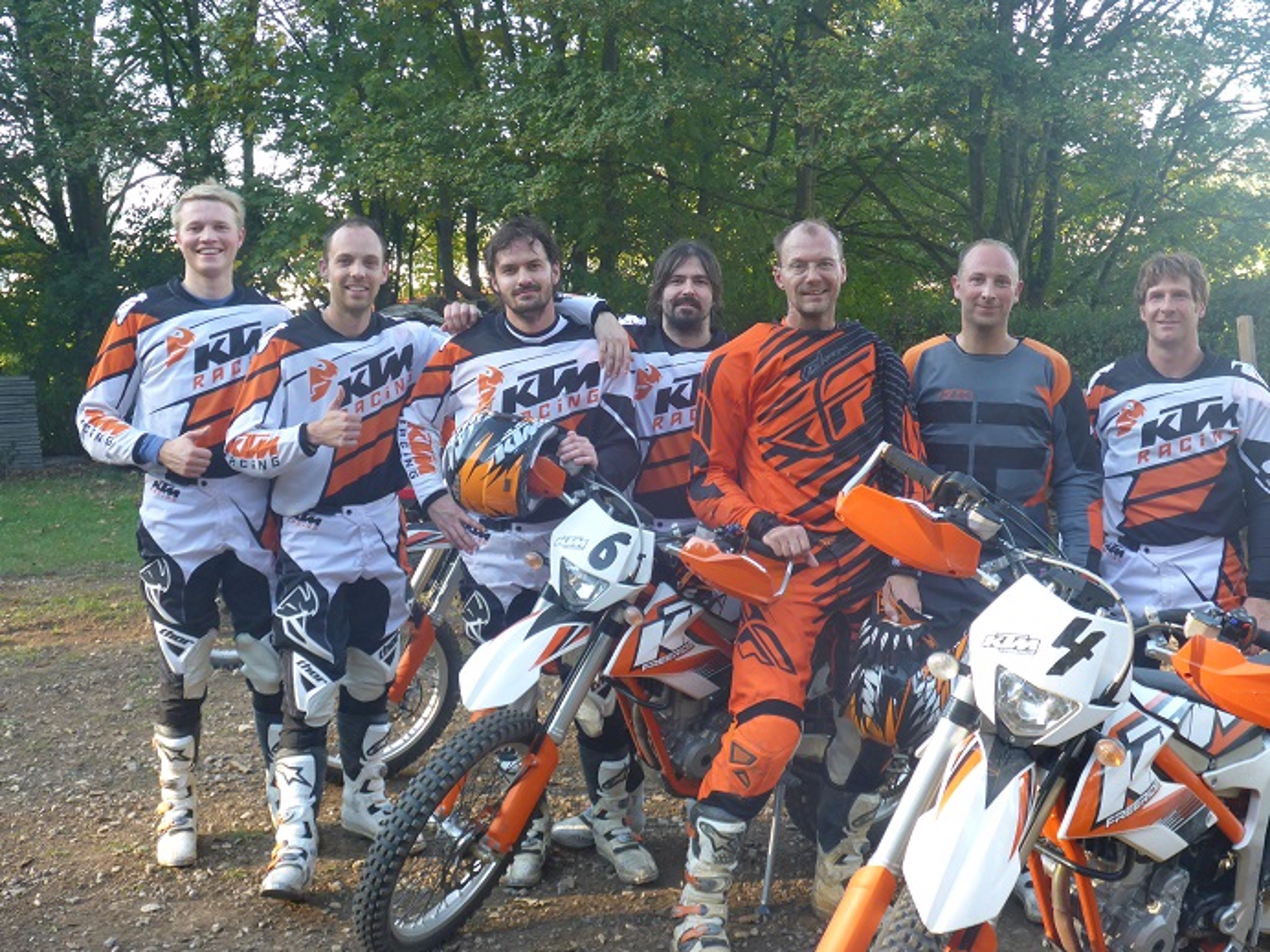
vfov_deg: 35.1
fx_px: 1504
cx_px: 635
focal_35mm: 41
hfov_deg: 45.8
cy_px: 476
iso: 200
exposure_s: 1/60
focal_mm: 7.4
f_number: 4.2
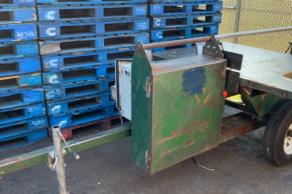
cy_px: 127
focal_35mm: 43
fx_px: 349
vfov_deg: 31.0
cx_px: 168
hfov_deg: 45.3
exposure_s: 1/133
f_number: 1.8
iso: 25
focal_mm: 4.25
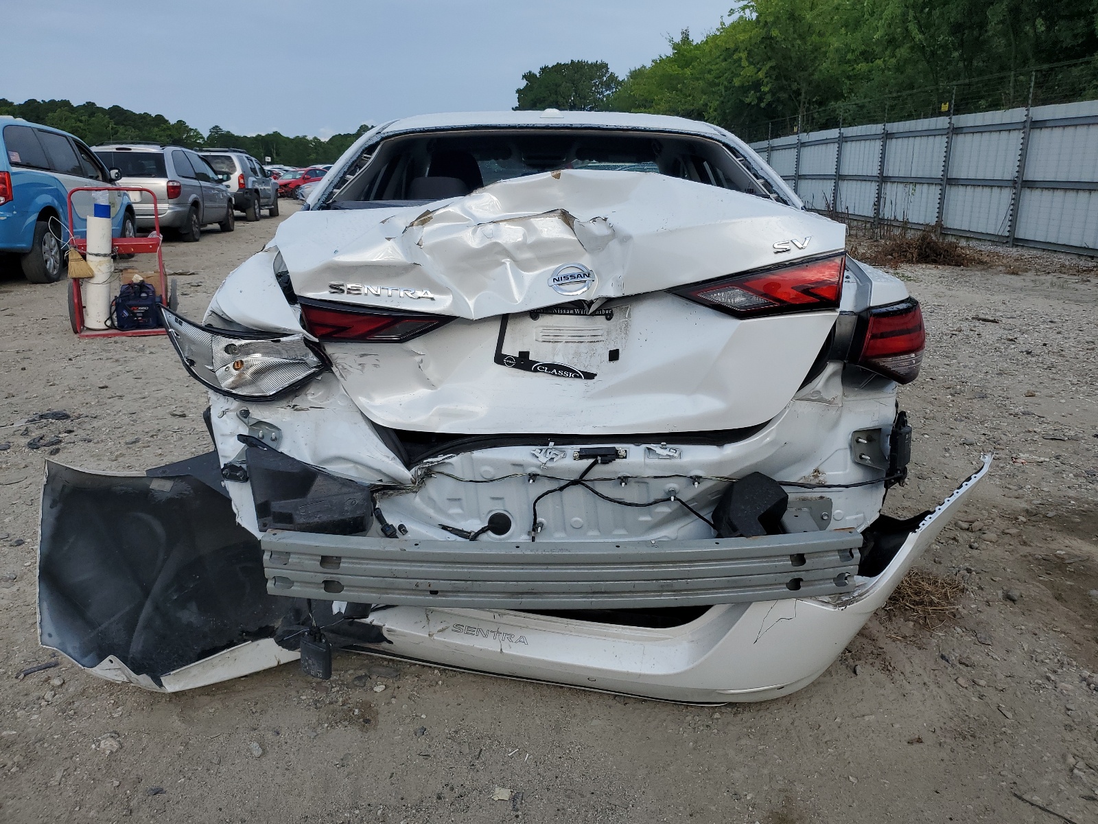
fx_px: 825
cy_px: 412
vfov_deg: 53.1
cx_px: 549
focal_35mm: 26
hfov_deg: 67.3
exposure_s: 1/2500
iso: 50
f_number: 1.5
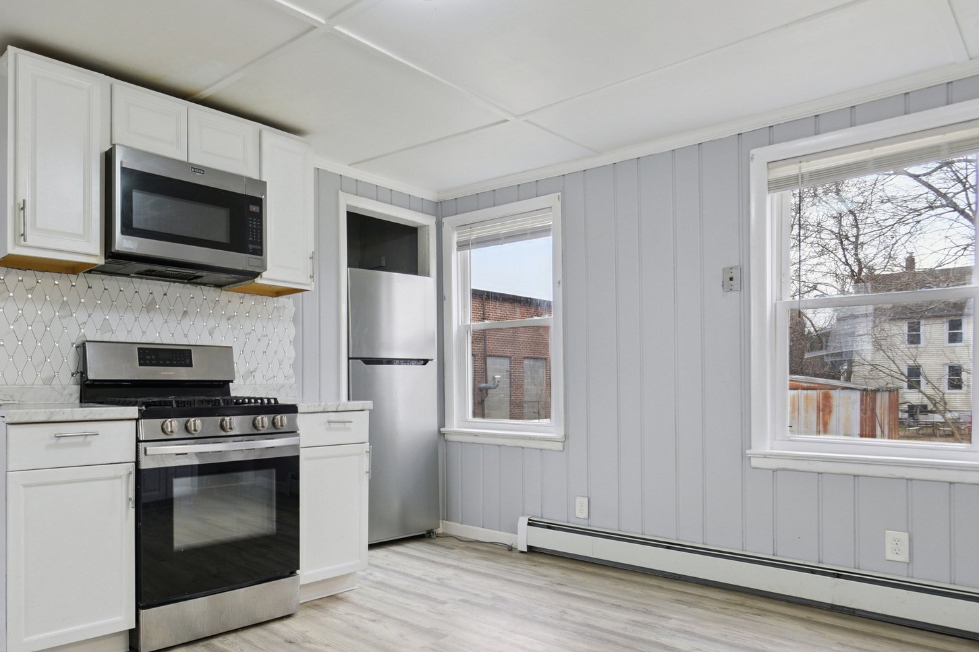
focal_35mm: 24
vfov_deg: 52.9
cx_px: 320
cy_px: 373
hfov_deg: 71.4
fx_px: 653
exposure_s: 1/25
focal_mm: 17
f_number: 11
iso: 400
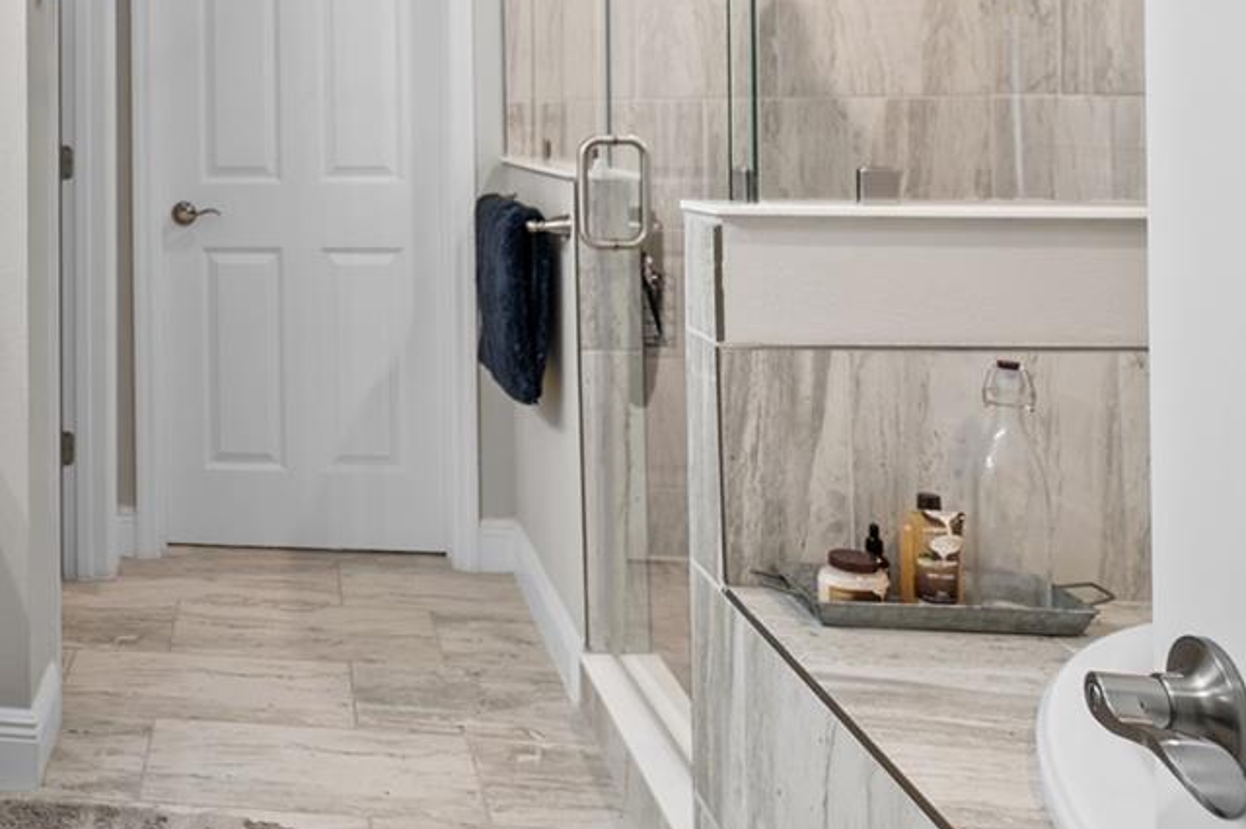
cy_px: 210
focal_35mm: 35
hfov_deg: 48.0
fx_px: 1211
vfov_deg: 36.9
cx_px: 93
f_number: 4
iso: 100
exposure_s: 1/4
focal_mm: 14
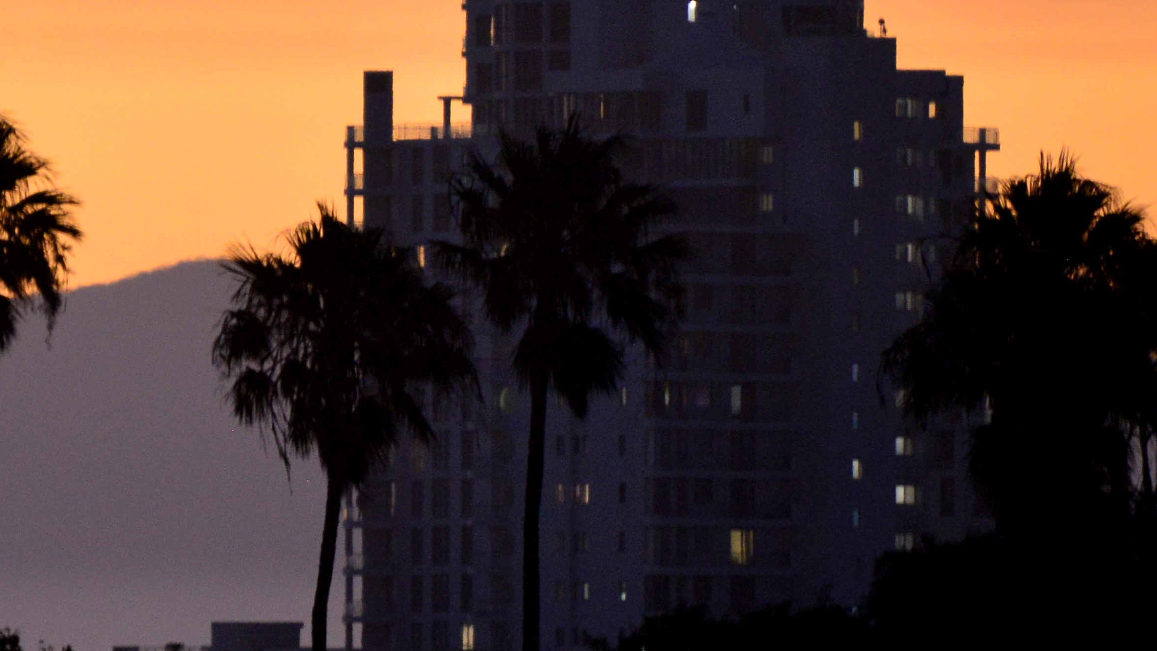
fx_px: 24819
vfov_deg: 1.5
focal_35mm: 809
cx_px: 169
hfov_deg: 2.7
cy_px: 233
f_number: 5.6
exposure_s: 1/50
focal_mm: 300
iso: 2200
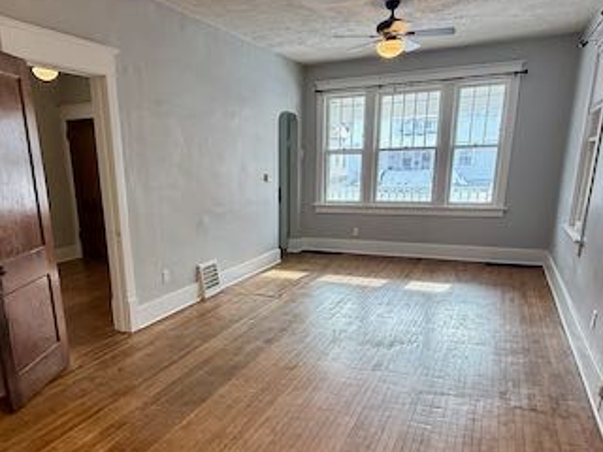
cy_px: 303
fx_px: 488
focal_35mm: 28
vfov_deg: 48.9
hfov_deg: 62.9
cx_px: 241
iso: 125
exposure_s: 1/120
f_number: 2.2
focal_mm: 2.22
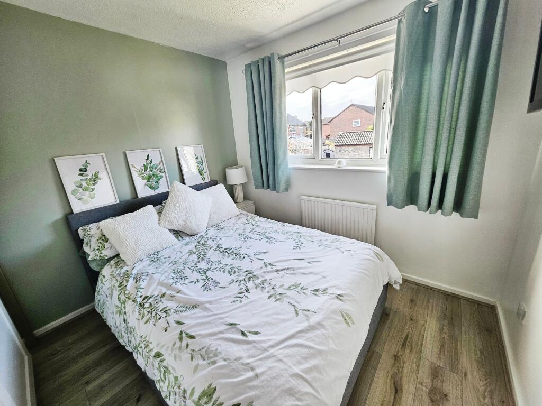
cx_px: 271
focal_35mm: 13
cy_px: 203
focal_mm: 1.7
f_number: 2.2
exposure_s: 1/50
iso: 32
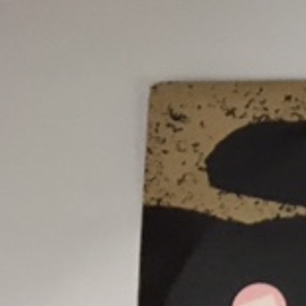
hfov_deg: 13.9
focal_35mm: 106
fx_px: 1060
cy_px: 462
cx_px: 614
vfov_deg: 15.2
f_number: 2.2
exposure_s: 1/17
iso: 500
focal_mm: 4.15
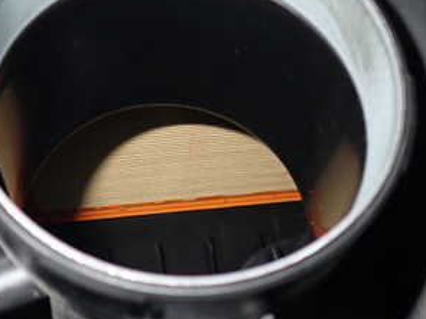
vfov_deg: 24.0
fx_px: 750
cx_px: 183
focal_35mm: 61
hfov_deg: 31.7
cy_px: 123
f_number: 6.3
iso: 200
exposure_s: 1/30
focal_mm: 5.4
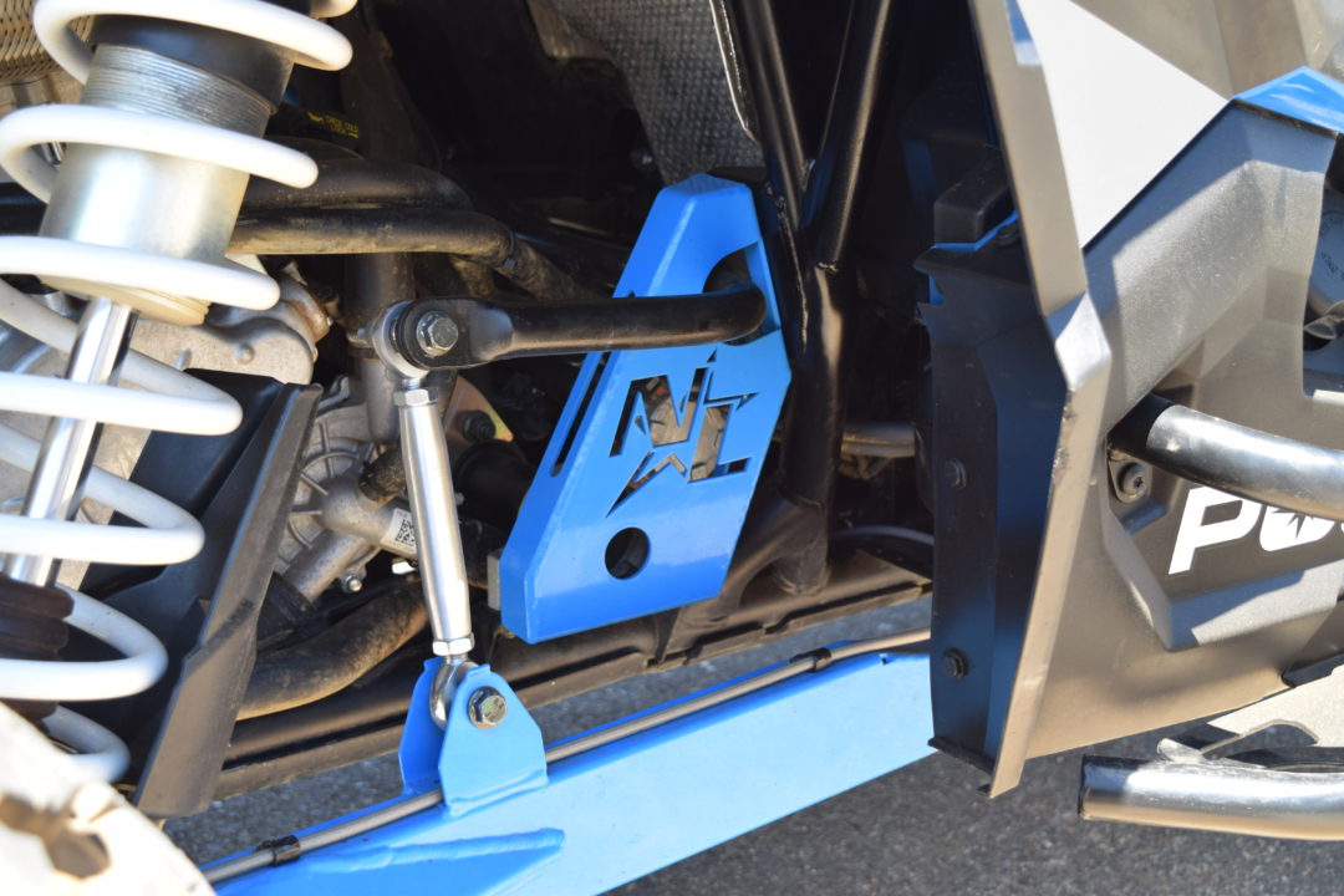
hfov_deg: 38.9
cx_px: 672
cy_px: 448
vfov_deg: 26.5
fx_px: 1904
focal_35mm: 51
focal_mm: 34
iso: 400
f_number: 6.3
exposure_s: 1/125
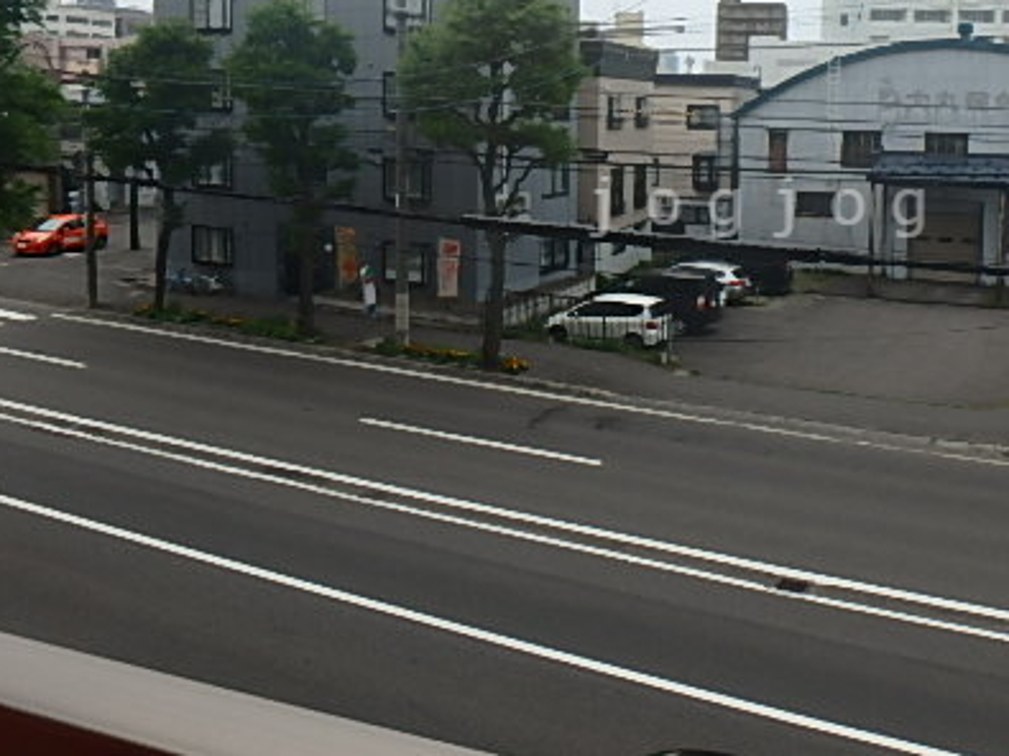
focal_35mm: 34
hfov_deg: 51.5
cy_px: 207
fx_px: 991
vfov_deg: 40.8
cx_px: 764
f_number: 6
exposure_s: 1/400
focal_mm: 3.7
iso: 125
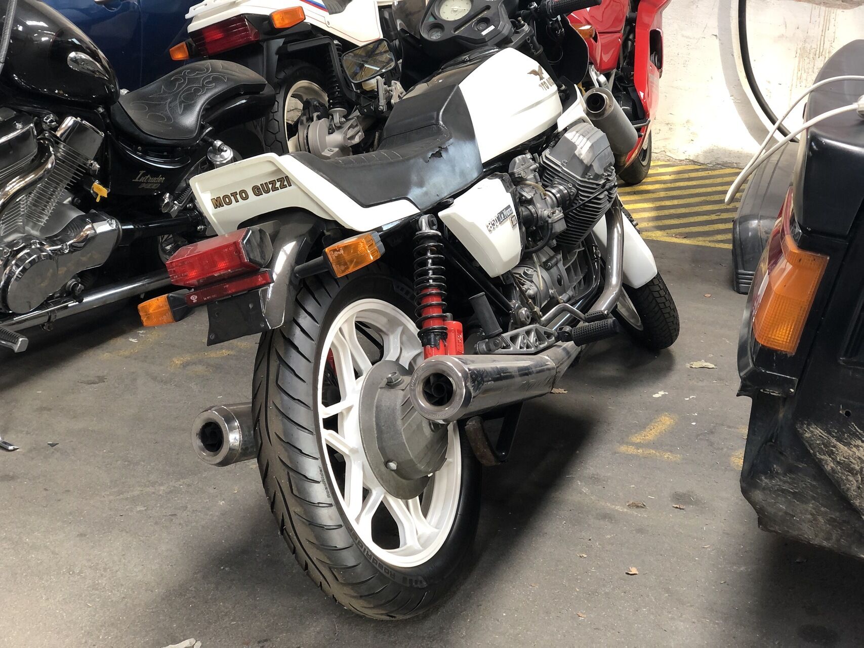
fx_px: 1298
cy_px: 324
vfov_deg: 28.0
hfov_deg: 36.8
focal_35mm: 52
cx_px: 432
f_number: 2.4
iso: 80
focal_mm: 6
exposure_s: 1/40
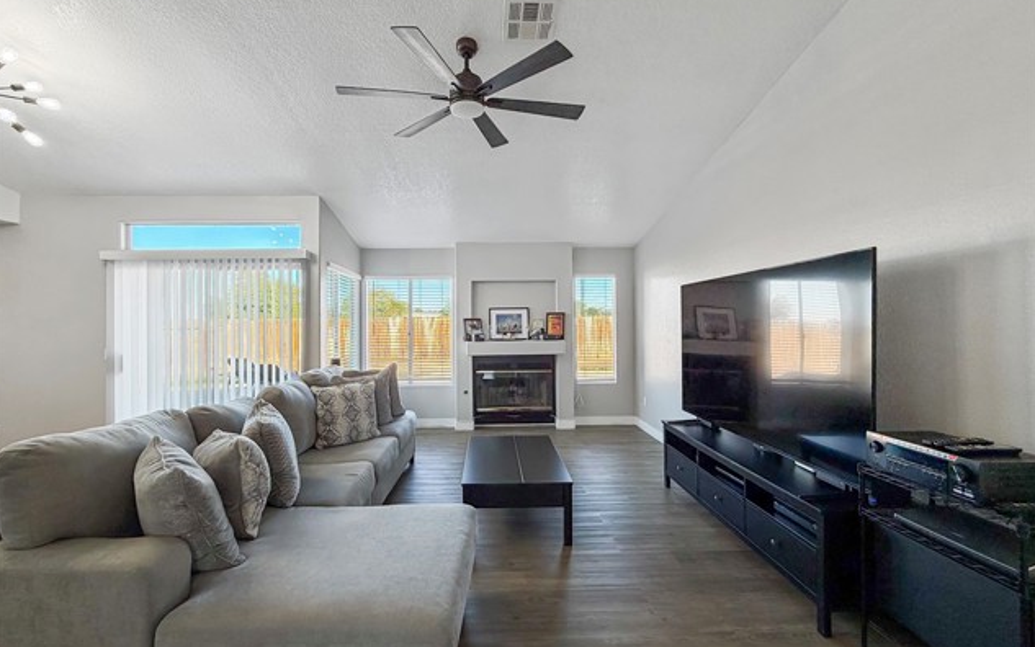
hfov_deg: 101.4
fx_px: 423
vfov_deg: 74.4
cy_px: 368
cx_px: 515
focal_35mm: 15
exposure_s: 1/120
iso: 40
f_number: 2.2
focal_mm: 2.22
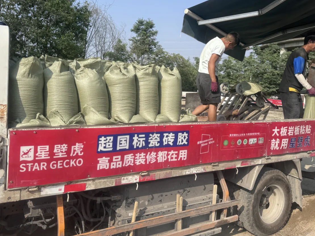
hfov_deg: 58.3
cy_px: 89
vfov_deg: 45.1
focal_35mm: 31
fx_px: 282
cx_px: 164
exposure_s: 1/3802
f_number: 1.78
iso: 80
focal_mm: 6.76
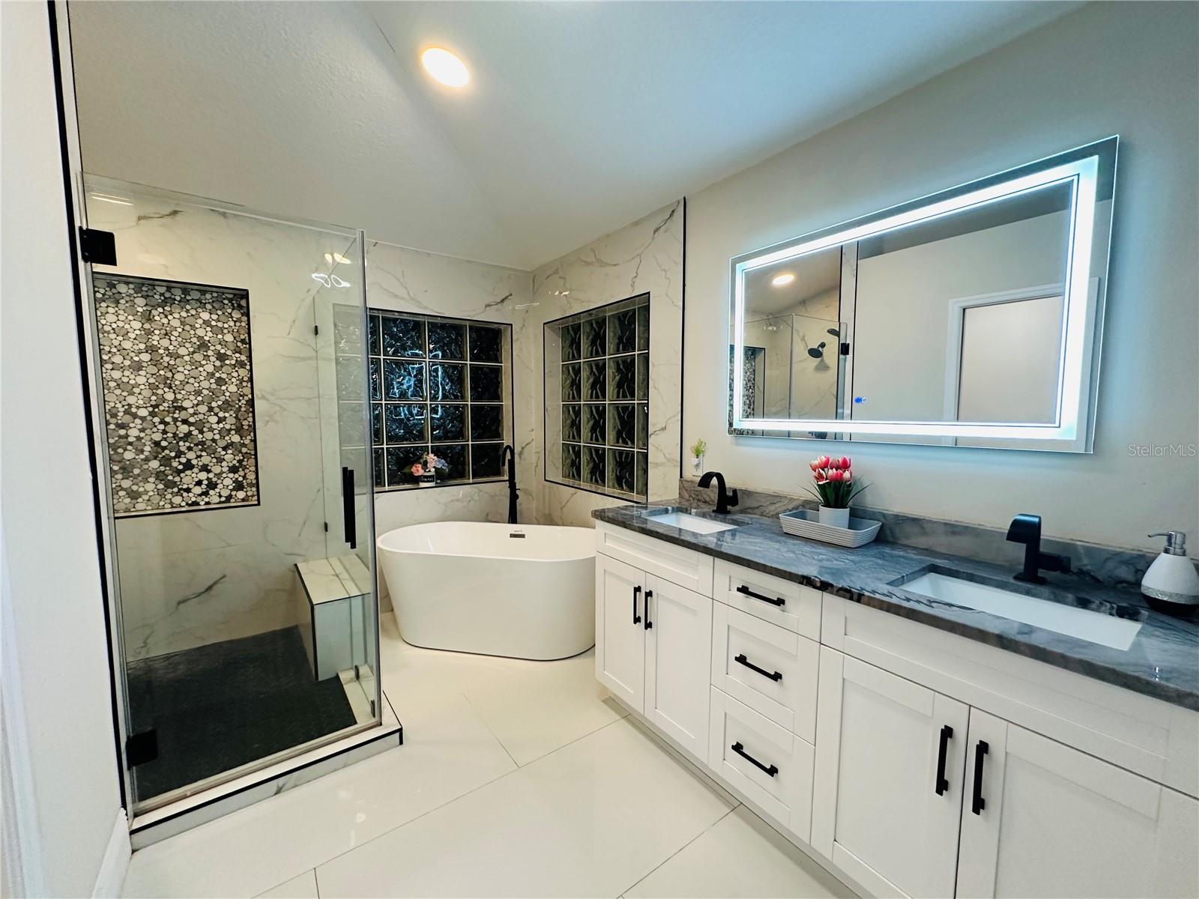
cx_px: 600
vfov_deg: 85.7
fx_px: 485
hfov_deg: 102.1
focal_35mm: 14
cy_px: 450
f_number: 2.2
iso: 250
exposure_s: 1/120
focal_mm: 2.22
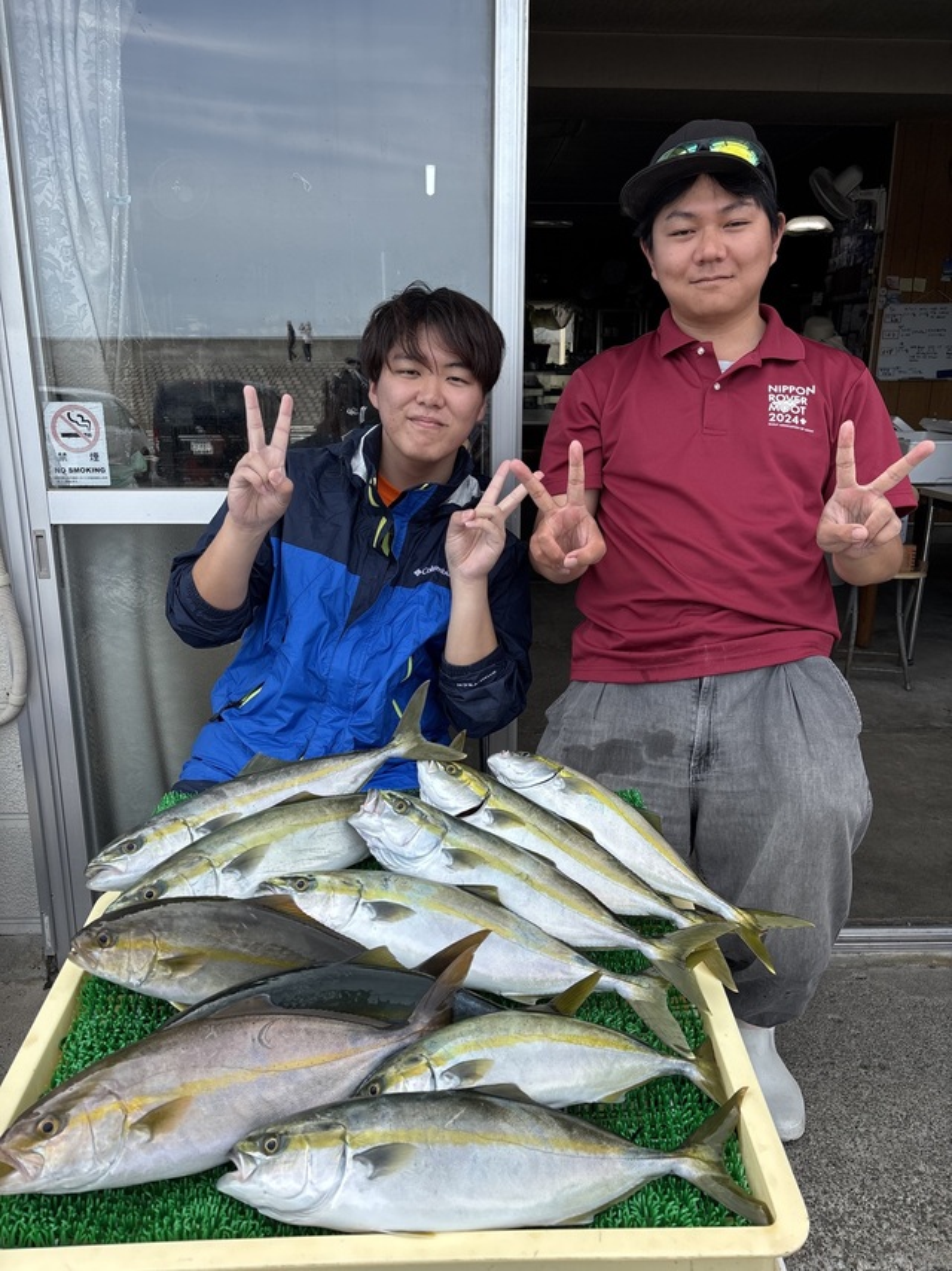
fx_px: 954
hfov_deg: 53.0
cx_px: 476
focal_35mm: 26
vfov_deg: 67.3
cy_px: 636
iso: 50
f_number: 1.6
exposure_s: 1/927
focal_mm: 5.96
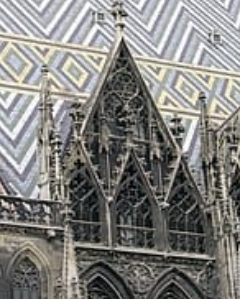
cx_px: 158
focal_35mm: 119
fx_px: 1055
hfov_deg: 13.0
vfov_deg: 16.1
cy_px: 113
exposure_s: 1/152
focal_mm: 5.6
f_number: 2.7
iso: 70
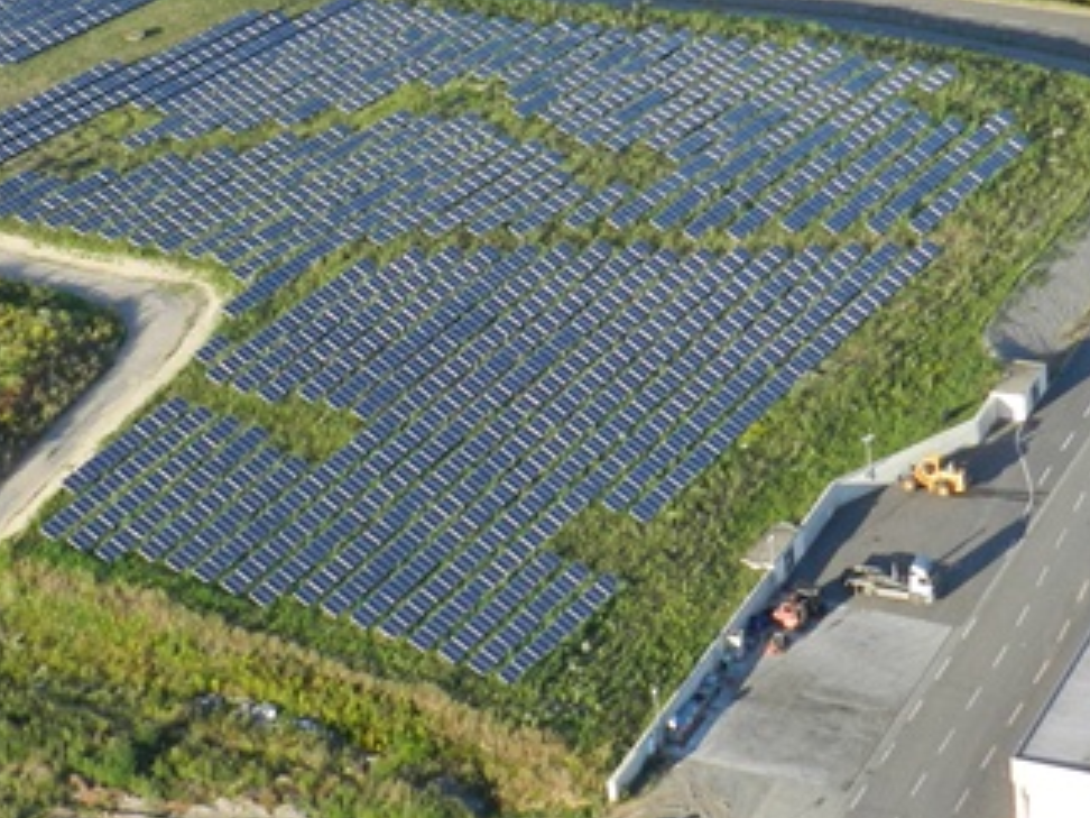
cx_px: 336
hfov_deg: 21.4
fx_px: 2865
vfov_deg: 16.2
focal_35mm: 91
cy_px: 387
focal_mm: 8.1
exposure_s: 1/320
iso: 160
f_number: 4.2
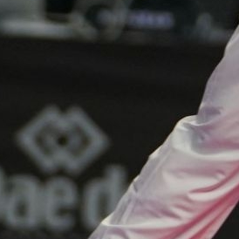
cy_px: -215
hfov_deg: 1.5
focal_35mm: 1188
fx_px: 9280
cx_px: 439
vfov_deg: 1.5
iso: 1000
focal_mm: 142
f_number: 2.8
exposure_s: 1/1000
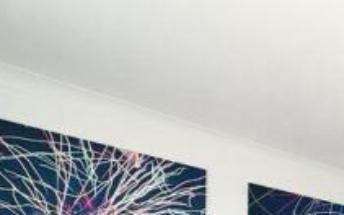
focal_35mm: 41
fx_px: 384
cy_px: 325
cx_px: 390
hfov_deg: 38.6
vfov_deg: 24.3
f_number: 2.2
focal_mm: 2.22
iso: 40
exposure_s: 1/225
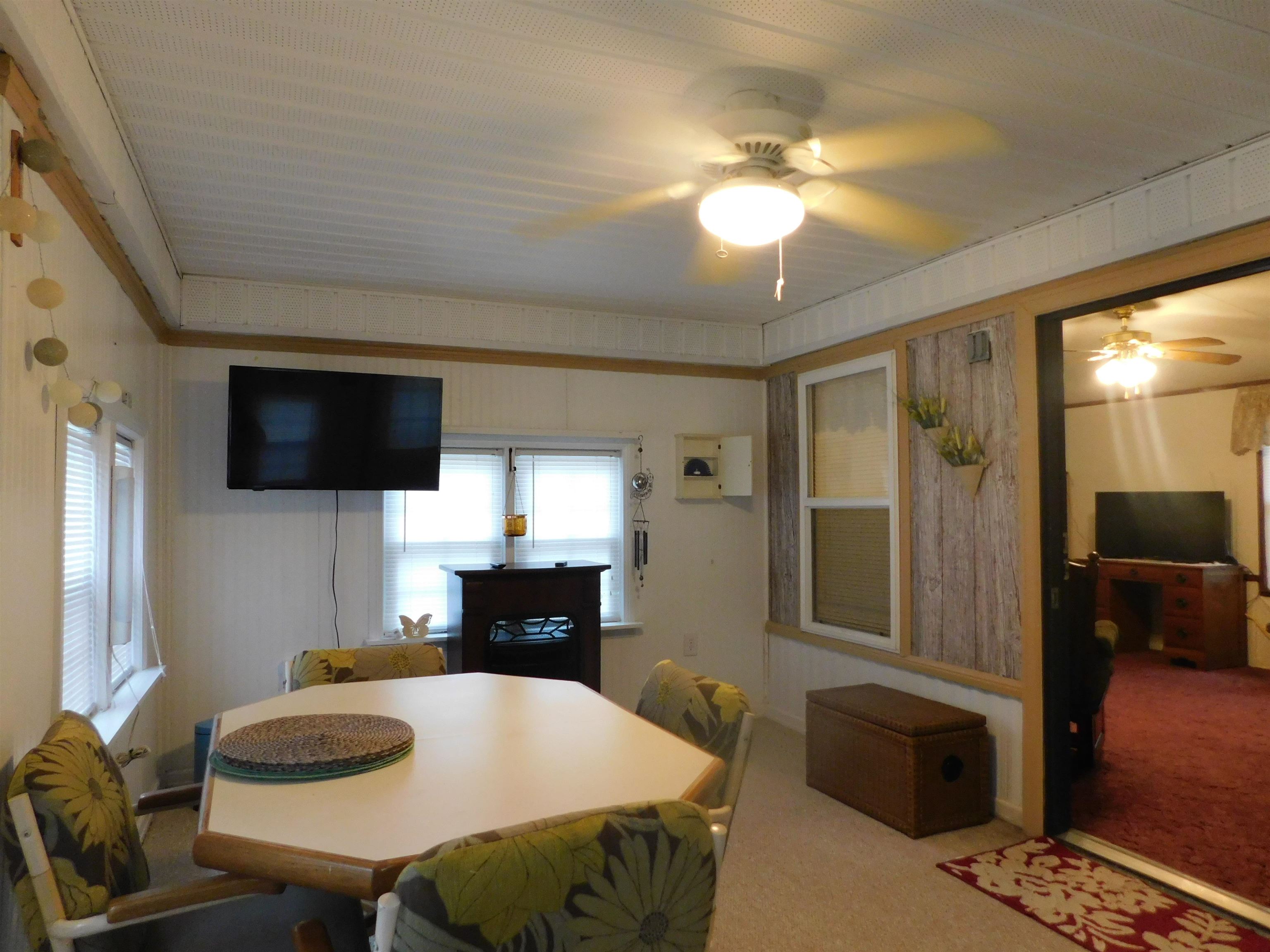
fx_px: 844
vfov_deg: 58.9
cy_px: 476
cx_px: 635
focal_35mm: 23
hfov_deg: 73.9
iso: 400
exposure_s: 1/25
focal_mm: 4
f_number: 3
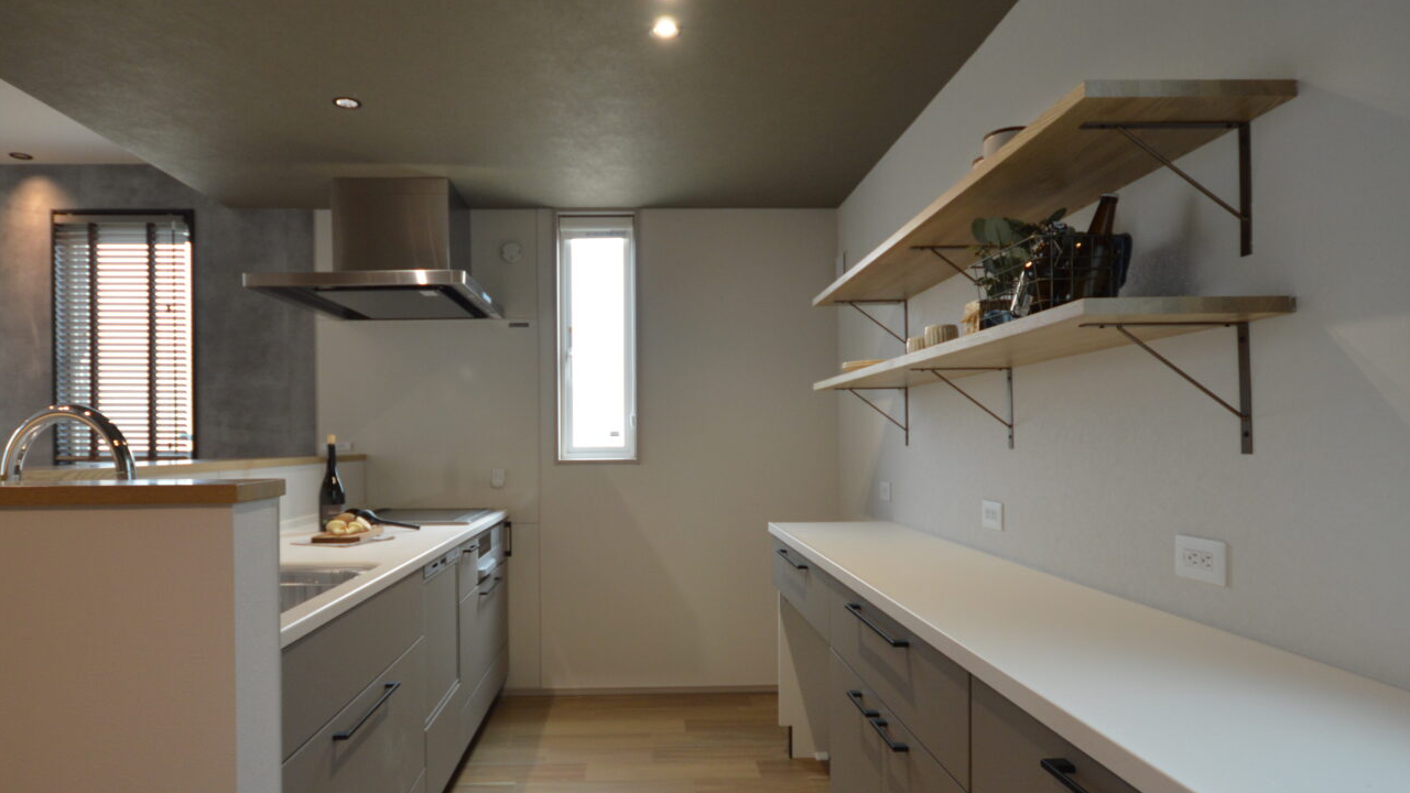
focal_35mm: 21
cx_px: 640
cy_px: 444
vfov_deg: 53.5
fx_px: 785
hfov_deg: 83.6
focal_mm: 10
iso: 400
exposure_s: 1/60
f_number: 4
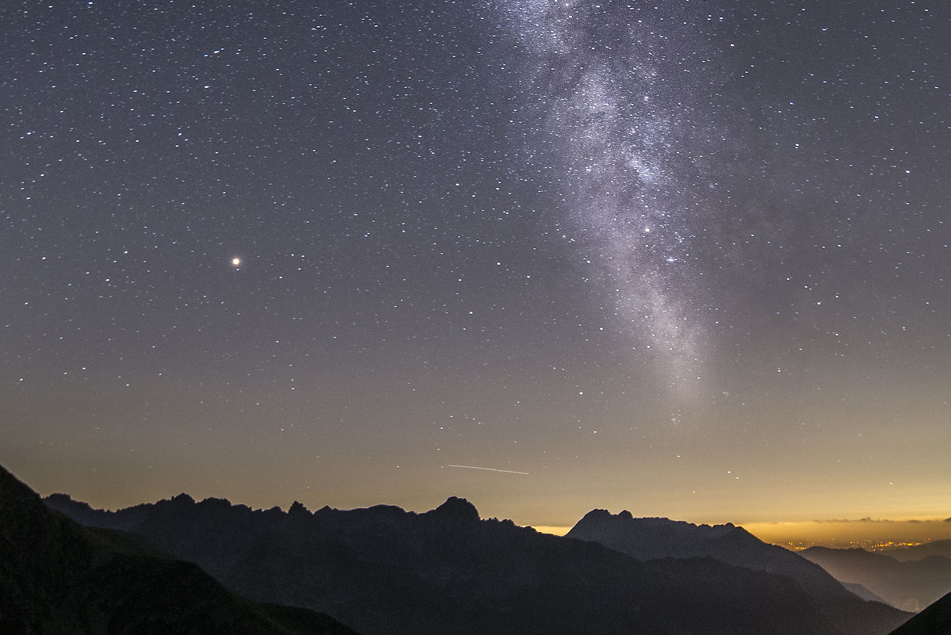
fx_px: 793
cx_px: 454
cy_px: 250
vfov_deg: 43.4
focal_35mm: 30
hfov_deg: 61.9
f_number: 2.8
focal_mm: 15
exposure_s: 30
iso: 2000
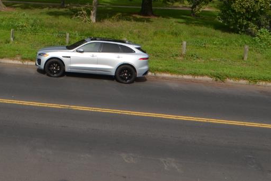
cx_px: 15
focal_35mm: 53
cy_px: 3
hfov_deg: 34.8
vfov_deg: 24.5
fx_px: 399
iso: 100
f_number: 9
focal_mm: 12
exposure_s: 1/200
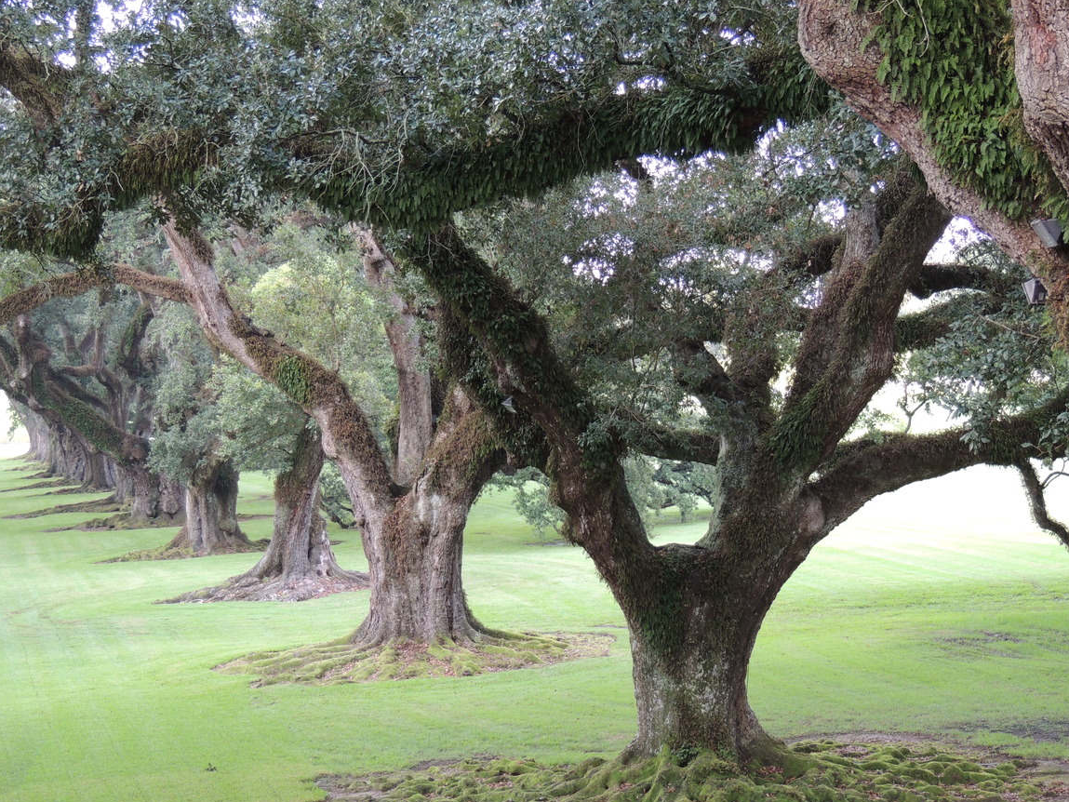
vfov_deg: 18.9
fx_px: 2409
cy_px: 443
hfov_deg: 25.0
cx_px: 520
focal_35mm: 78
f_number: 3.9
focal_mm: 12.4
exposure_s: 1/60
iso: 250
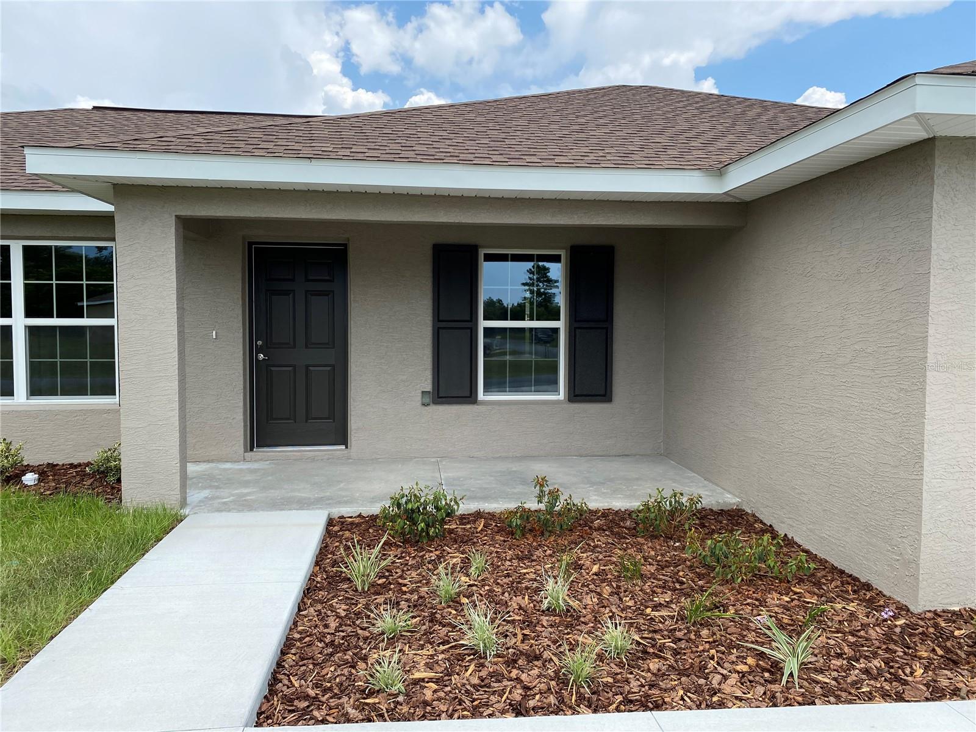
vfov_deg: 53.1
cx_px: 488
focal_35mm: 26
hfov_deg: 67.3
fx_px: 733
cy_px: 366
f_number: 1.8
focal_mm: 4.25
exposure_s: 1/1565
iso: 32
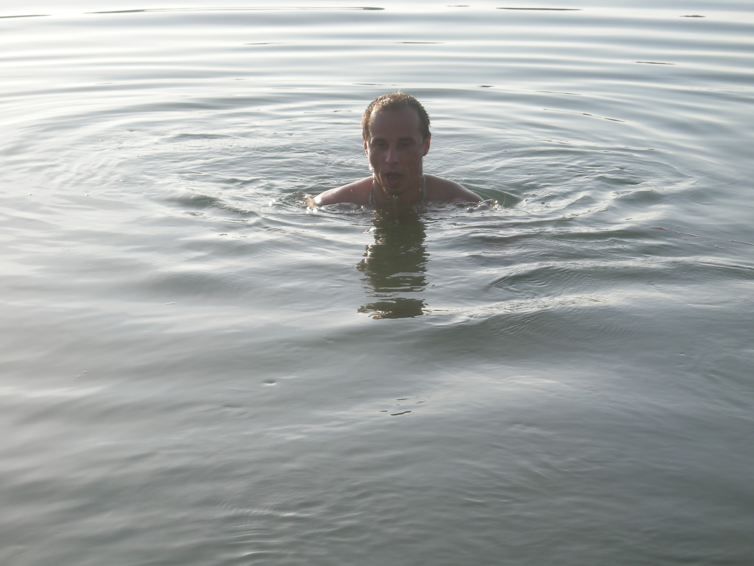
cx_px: 377
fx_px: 2287
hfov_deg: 18.7
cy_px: 283
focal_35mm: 105
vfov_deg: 14.1
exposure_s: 1/234
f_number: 4.7
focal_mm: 17.1
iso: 50
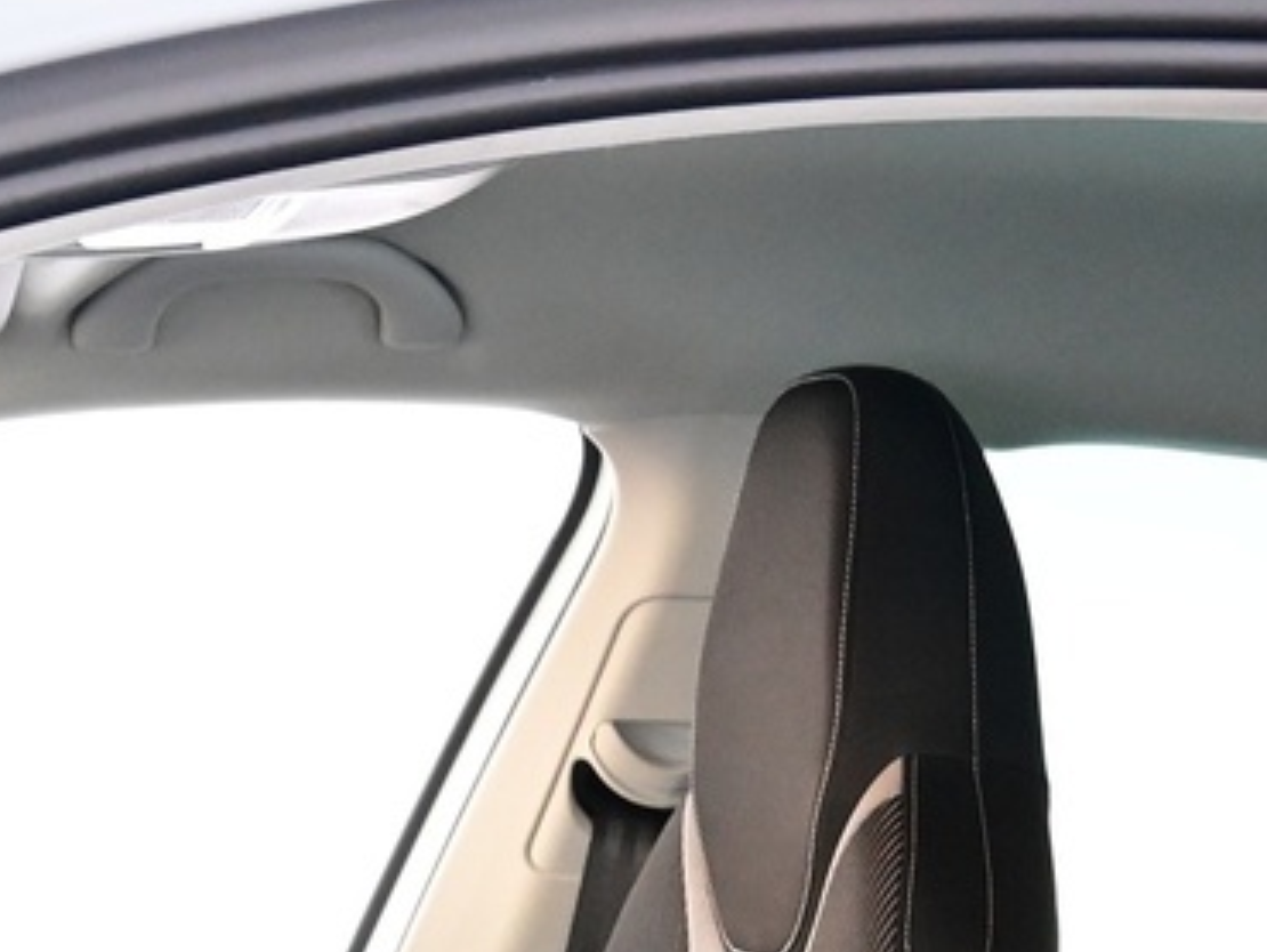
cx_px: 178
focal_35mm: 101
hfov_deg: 19.2
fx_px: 3699
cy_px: 1798
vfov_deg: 13.0
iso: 1800
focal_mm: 16
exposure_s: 1/25
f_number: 3.5
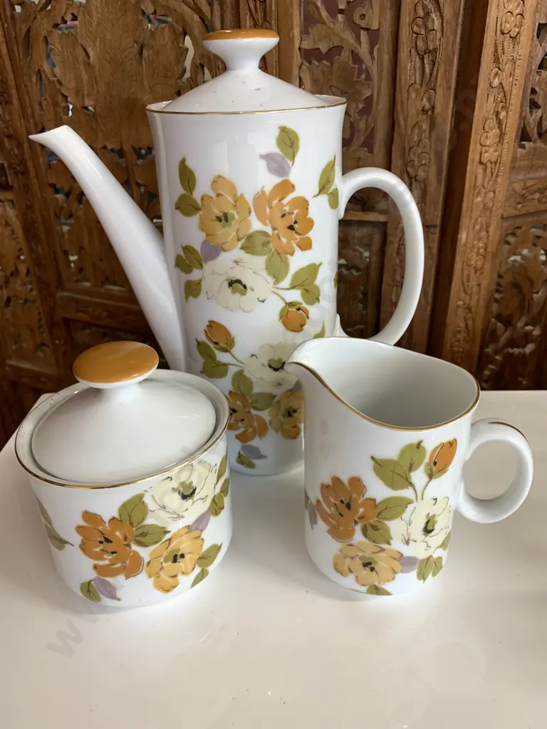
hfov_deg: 53.1
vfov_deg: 67.3
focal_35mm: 26
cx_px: 274
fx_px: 548
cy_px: 364
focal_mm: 4.25
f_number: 1.8
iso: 64
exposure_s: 1/50
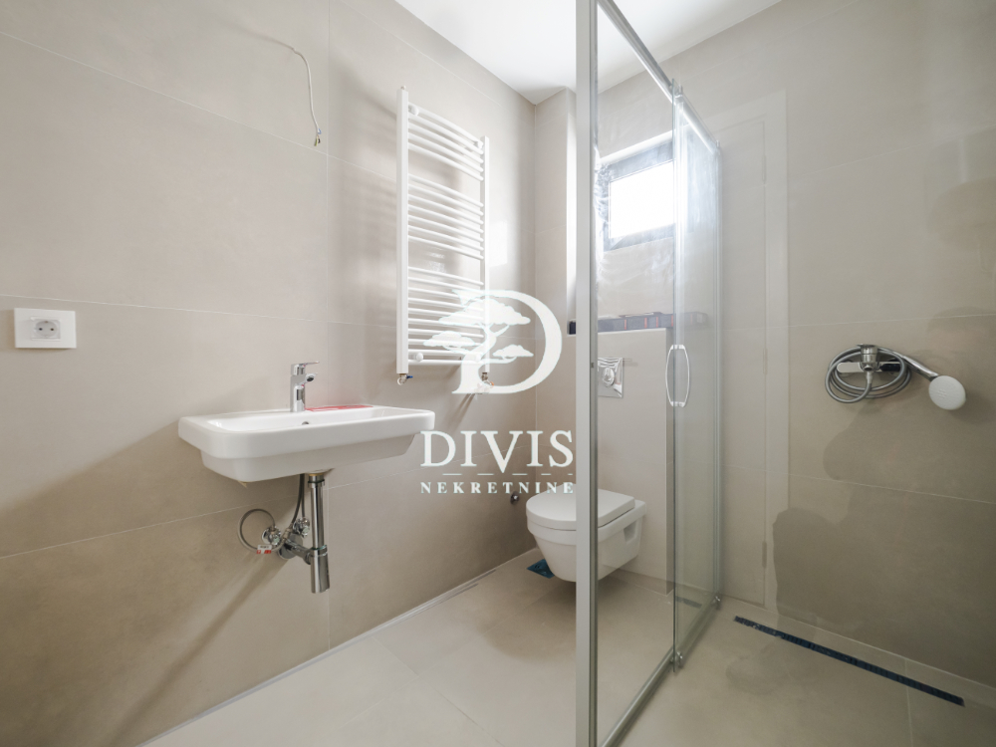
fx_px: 403
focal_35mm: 14
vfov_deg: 85.7
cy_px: 374
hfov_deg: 102.1
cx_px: 498
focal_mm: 7
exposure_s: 1/3.33
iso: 400
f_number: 4
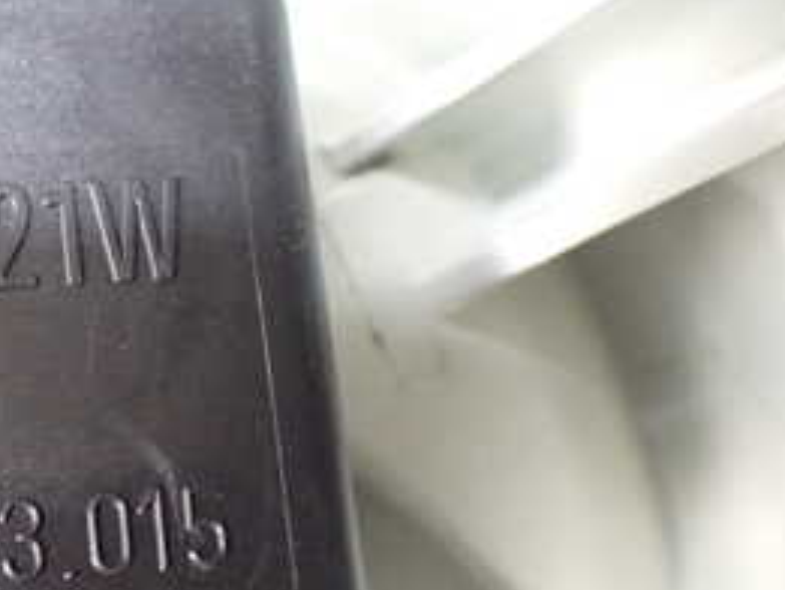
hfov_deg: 26.8
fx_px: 1565
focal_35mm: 69
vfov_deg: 21.3
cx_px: 24
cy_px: 328
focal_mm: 5.4
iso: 1000
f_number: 2.3
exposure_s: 1/30
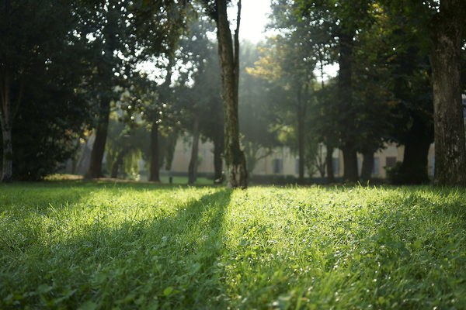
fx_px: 453
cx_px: 233
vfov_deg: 37.9
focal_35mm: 35
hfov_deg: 54.4
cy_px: 155
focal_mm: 35
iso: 160
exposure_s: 1/640
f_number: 3.2
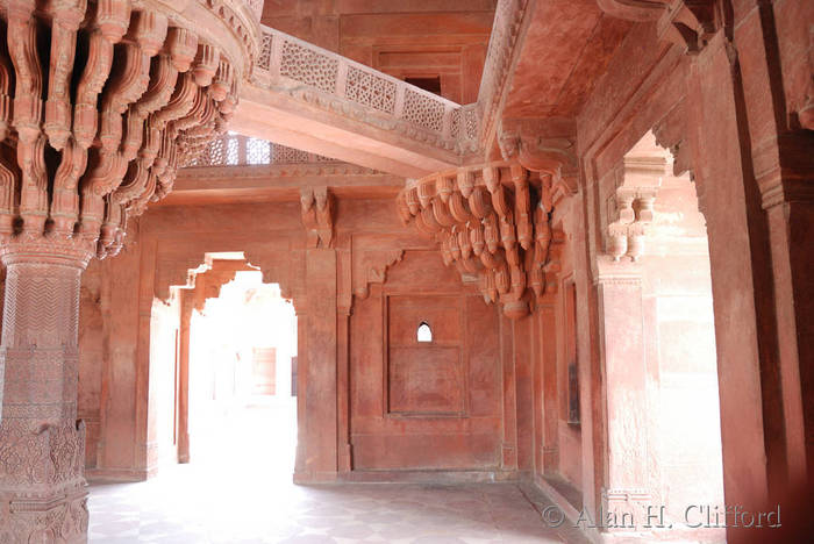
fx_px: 611
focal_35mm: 27
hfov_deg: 67.3
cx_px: 407
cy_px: 272
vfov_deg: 48.0
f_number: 3.5
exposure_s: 1/30
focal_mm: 18
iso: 360
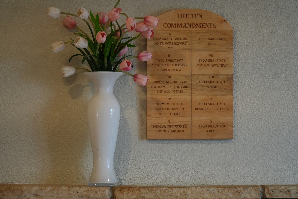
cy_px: 100
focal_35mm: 106
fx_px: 882
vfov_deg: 12.9
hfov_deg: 19.2
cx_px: 149
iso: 1000
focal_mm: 71
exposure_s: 1/160
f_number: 4
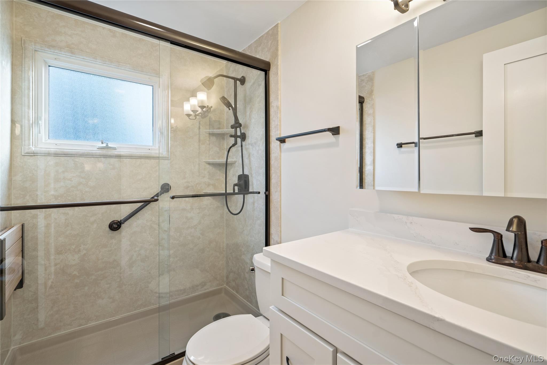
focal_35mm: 16
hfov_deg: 96.7
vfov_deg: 73.7
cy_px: 182
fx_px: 243
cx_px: 274
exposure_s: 1/10
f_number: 5.6
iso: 500
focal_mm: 16
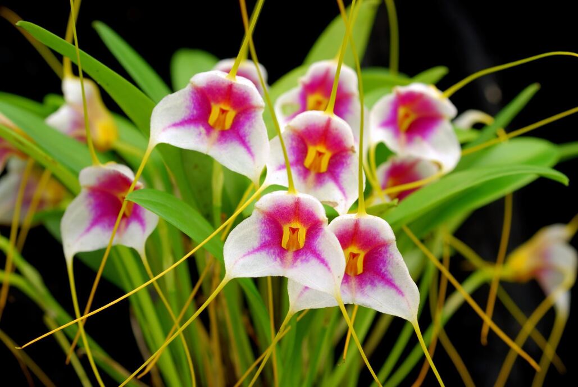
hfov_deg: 22.6
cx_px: 289
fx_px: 1447
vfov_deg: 15.2
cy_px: 194
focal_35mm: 90
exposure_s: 1/30
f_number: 9
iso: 100
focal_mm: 60
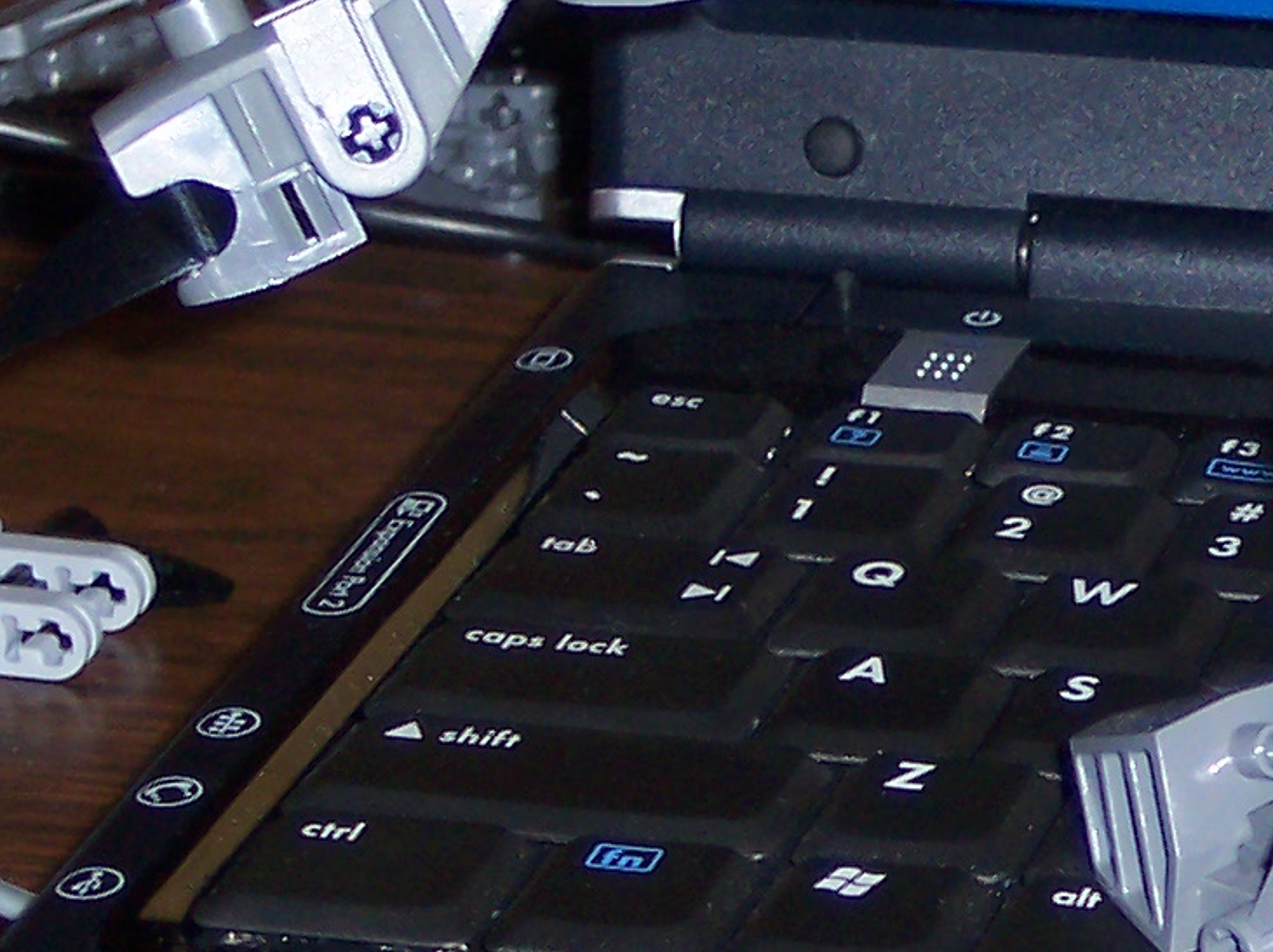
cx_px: 1801
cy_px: 364
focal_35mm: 180
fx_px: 6614
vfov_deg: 8.2
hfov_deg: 10.7
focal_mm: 10.7
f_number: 3.4
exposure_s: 1/30
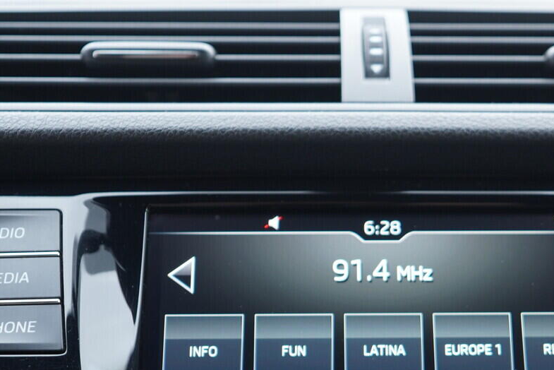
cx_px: 371
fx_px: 1016
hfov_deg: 30.3
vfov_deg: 20.2
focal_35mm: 66
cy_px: 333
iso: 320
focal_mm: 24
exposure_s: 1/40
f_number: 2.8
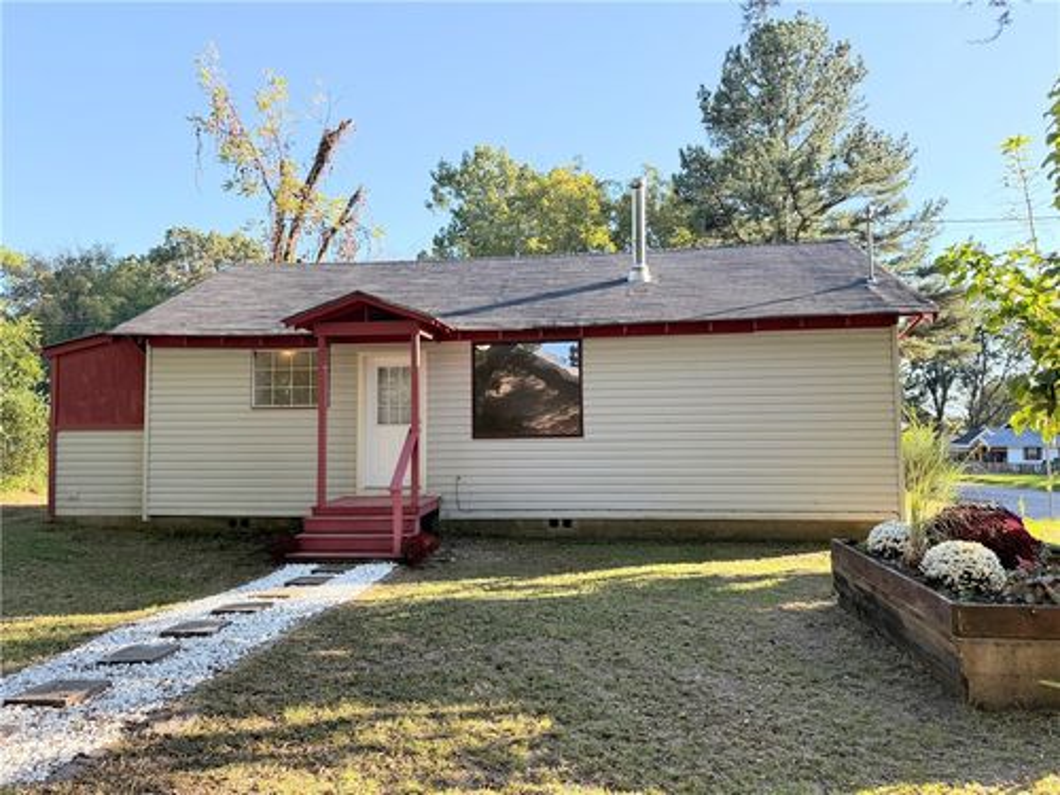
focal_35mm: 24
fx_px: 735
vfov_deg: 56.8
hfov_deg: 71.6
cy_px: 398
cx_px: 530
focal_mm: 6.76
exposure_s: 1/920
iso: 100
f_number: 1.78
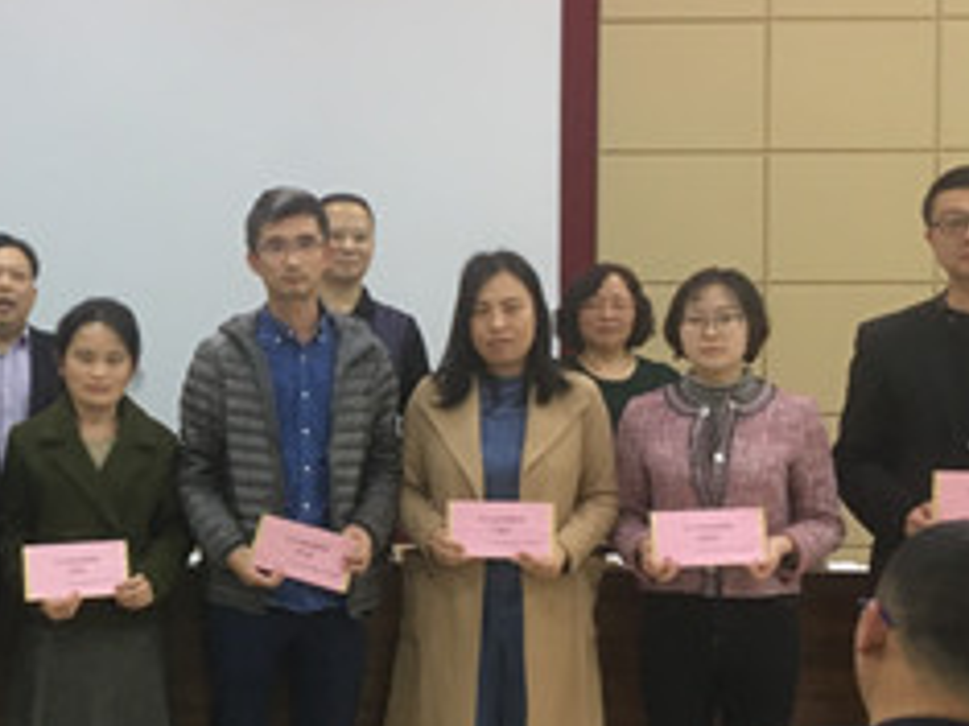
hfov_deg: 25.1
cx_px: 8
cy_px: 359
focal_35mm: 74
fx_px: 2070
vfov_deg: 19.9
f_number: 2.2
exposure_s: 1/33
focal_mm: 4.15
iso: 100
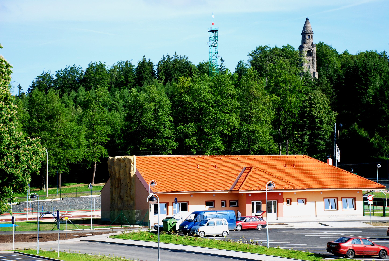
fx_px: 942
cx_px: 194
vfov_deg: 15.8
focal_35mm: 87
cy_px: 130
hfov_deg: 23.3
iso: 200
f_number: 5.6
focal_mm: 58
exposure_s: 1/500
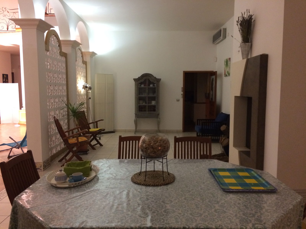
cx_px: 153
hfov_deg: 61.7
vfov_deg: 48.2
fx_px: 256
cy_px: 114
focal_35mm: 29
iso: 320
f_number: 2.2
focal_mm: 4.15
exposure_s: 1/33
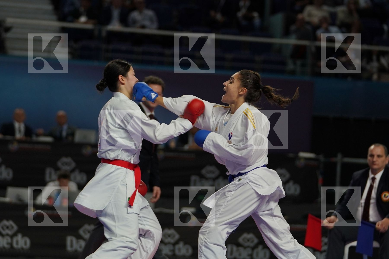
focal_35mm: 193
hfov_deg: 10.7
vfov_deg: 7.1
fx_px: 2085
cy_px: 130
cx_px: 194
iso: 800
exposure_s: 1/1000
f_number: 2.8
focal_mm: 129
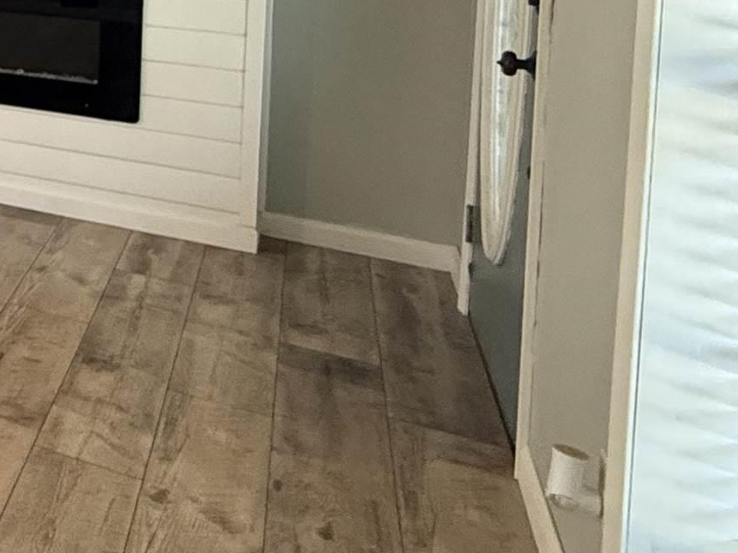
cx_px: -539
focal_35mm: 50
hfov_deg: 23.3
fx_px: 1066
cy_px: -105
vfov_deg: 26.1
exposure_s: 1/60
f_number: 2.2
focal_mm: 2.22
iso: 400
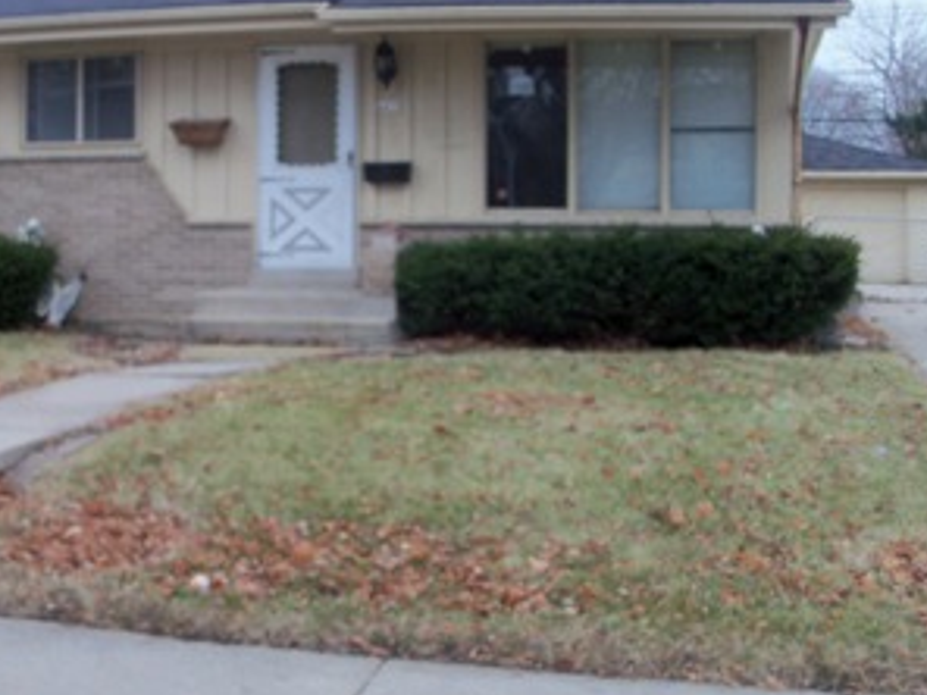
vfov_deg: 27.5
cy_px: 335
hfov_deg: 35.7
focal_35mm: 53
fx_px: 1419
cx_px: 294
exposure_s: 1/125
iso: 80
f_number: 3
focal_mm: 6.3
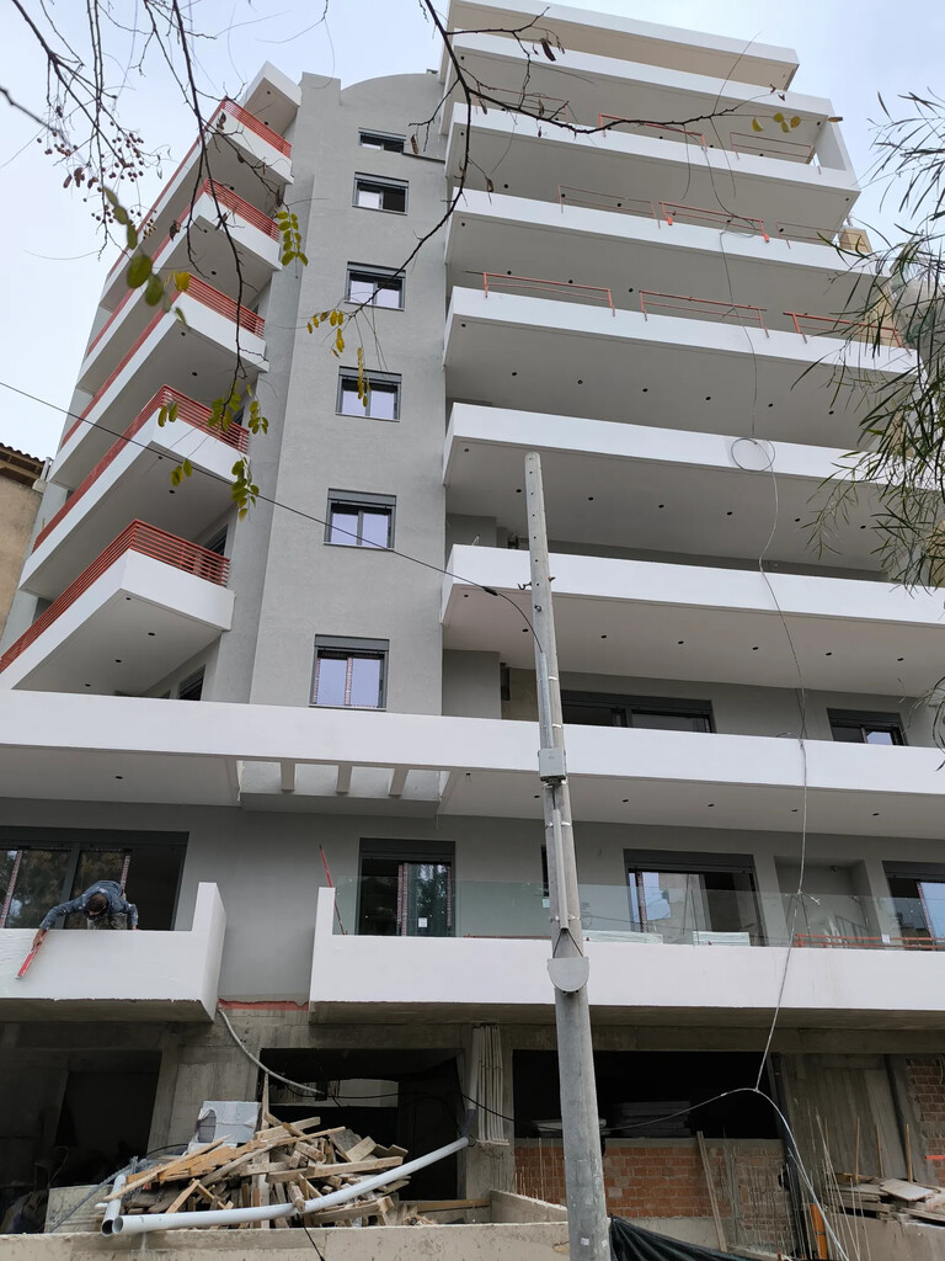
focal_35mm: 24
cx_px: 472
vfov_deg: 71.6
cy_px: 630
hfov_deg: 56.8
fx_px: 874
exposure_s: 1/547
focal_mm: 6.92
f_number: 1.9
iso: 50
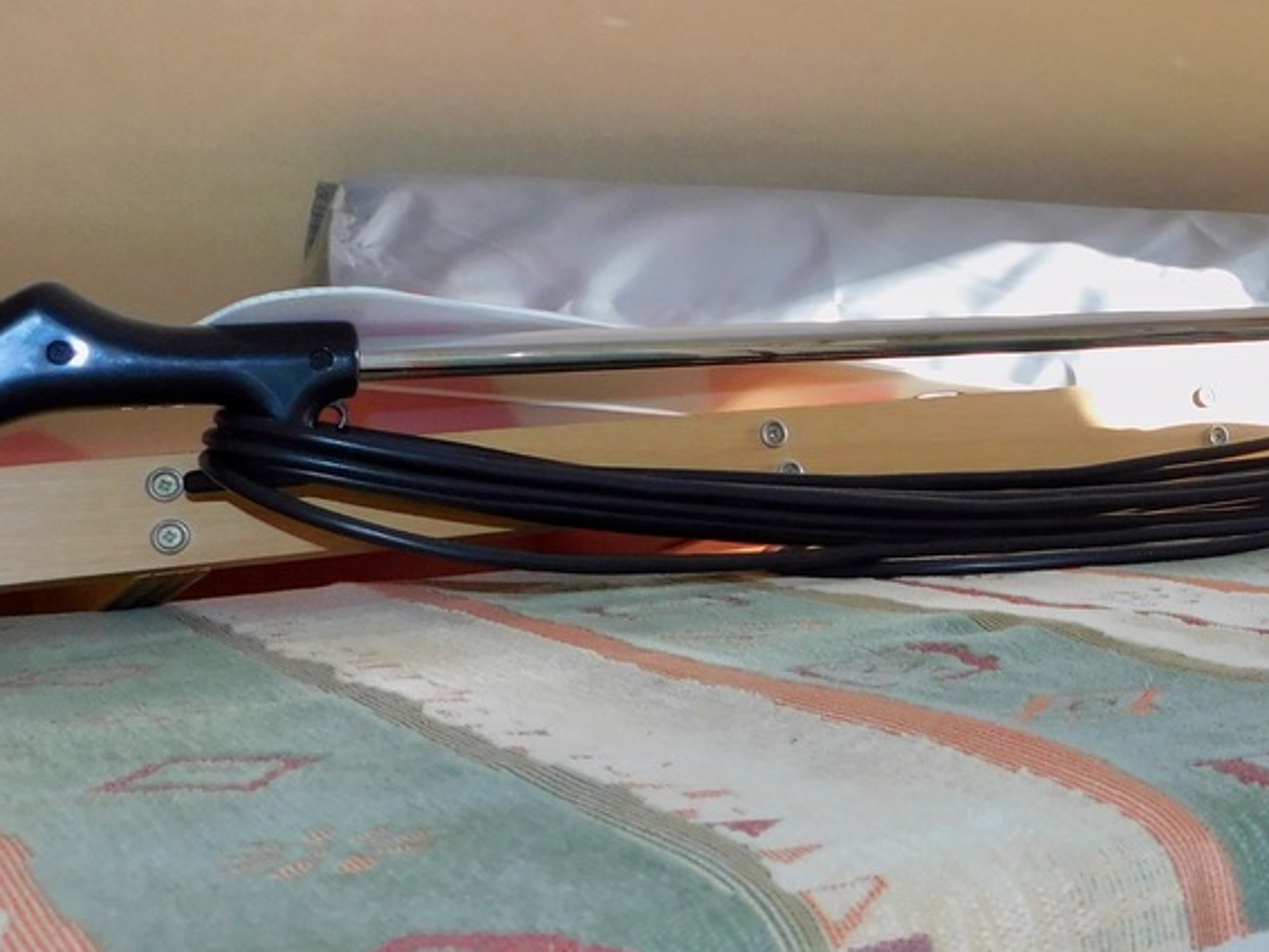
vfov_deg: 27.8
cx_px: 1260
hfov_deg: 33.7
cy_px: 289
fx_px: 1907
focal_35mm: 52
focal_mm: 4
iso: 125
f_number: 3
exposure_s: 1/80
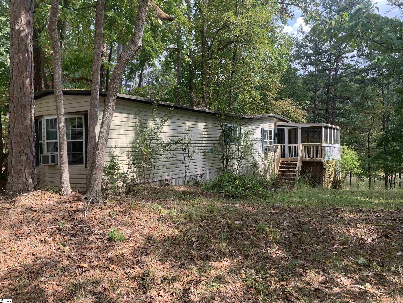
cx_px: 202
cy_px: 152
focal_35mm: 26
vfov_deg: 53.1
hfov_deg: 67.3
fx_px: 303
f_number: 1.8
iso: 25
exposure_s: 1/391
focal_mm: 4.25
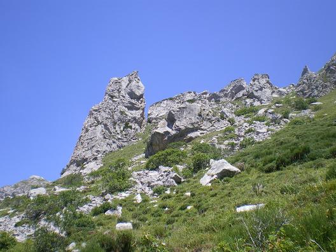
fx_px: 369
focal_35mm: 38
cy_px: 126
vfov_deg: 37.7
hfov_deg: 49.0
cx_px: 168
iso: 64
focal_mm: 6.3
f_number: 4.6
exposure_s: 1/200
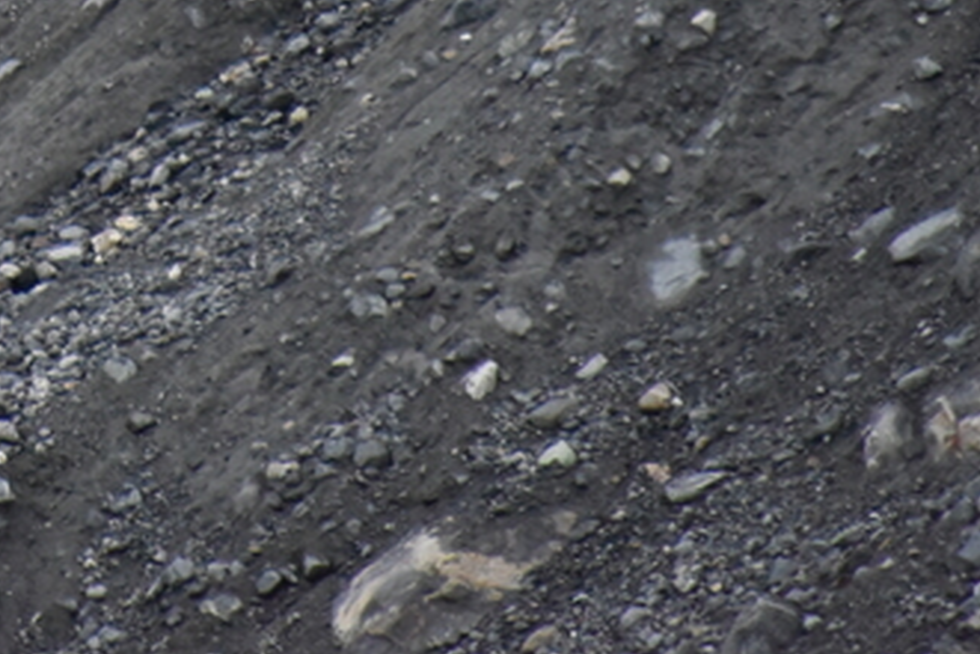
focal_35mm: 1164
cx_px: -552
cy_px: -580
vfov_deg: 1.2
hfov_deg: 1.8
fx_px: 31684
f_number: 5.6
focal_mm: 300
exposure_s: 1/640
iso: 2800
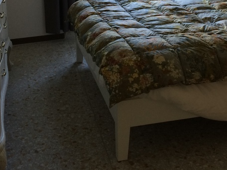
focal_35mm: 65
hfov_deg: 29.7
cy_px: -8
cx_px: 144
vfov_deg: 21.6
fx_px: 426
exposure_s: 1/33
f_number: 2.2
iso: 50
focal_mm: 4.15
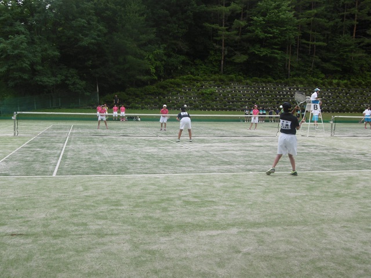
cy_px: 139
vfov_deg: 33.6
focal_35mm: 43
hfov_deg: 43.9
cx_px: 186
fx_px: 461
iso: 100
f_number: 3.8
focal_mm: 7.7
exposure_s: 1/250
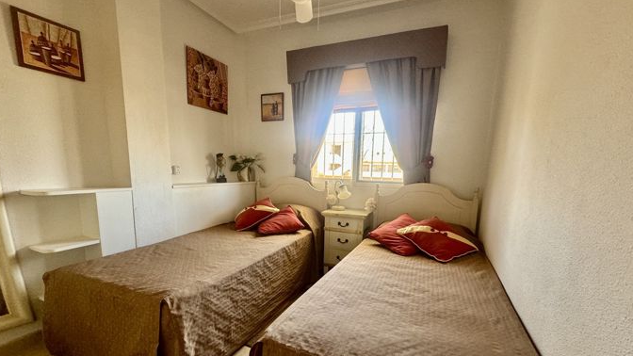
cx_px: 325
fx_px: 269
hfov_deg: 99.3
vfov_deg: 66.5
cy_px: 213
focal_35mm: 16
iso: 250
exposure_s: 1/99
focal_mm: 2.22
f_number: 2.2
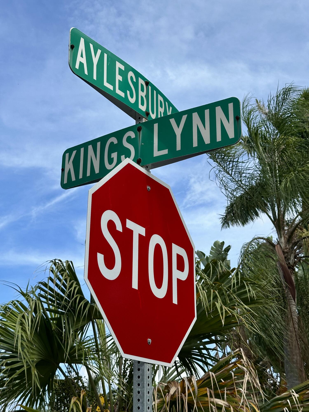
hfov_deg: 30.3
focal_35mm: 48
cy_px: 206
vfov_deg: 39.7
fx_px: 571
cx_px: 154
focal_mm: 6.86
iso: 64
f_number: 1.78
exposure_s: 1/2667
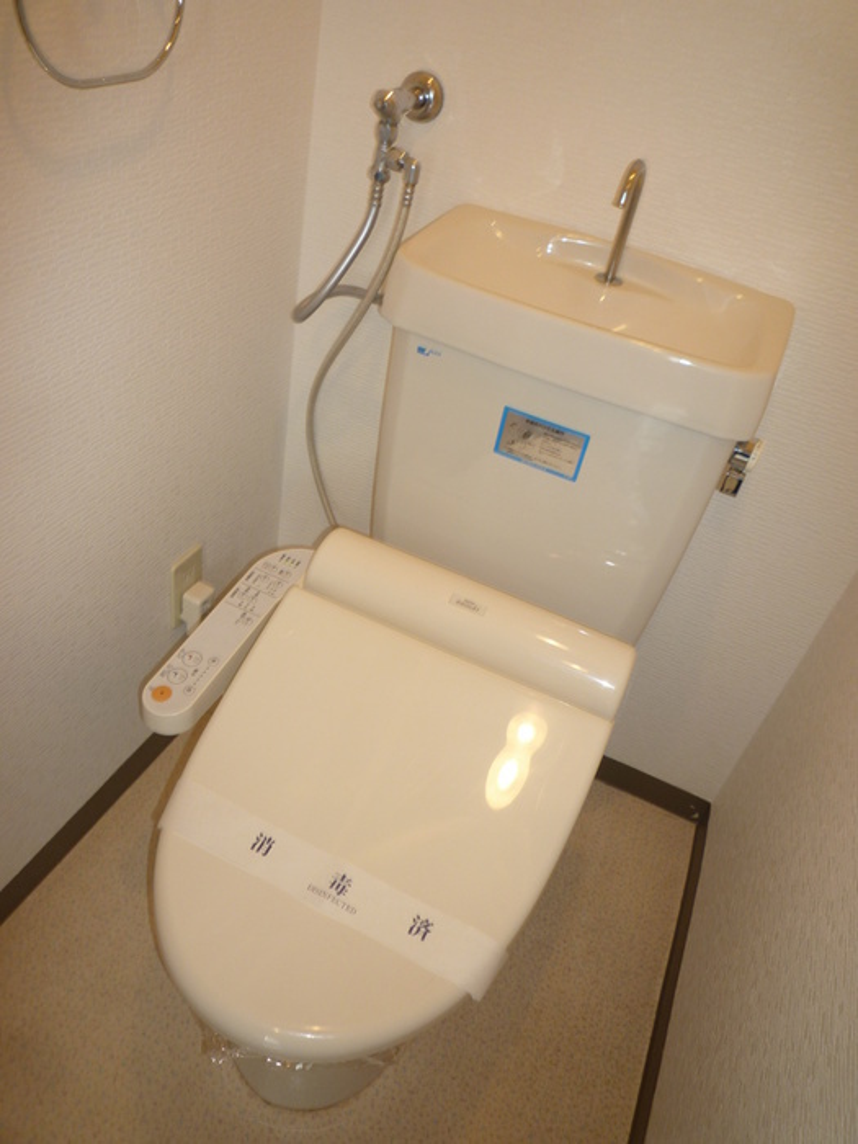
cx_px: 429
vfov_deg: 69.4
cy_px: 572
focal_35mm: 25
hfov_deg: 54.9
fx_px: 826
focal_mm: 4.4
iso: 100
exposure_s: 1/30
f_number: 2.8
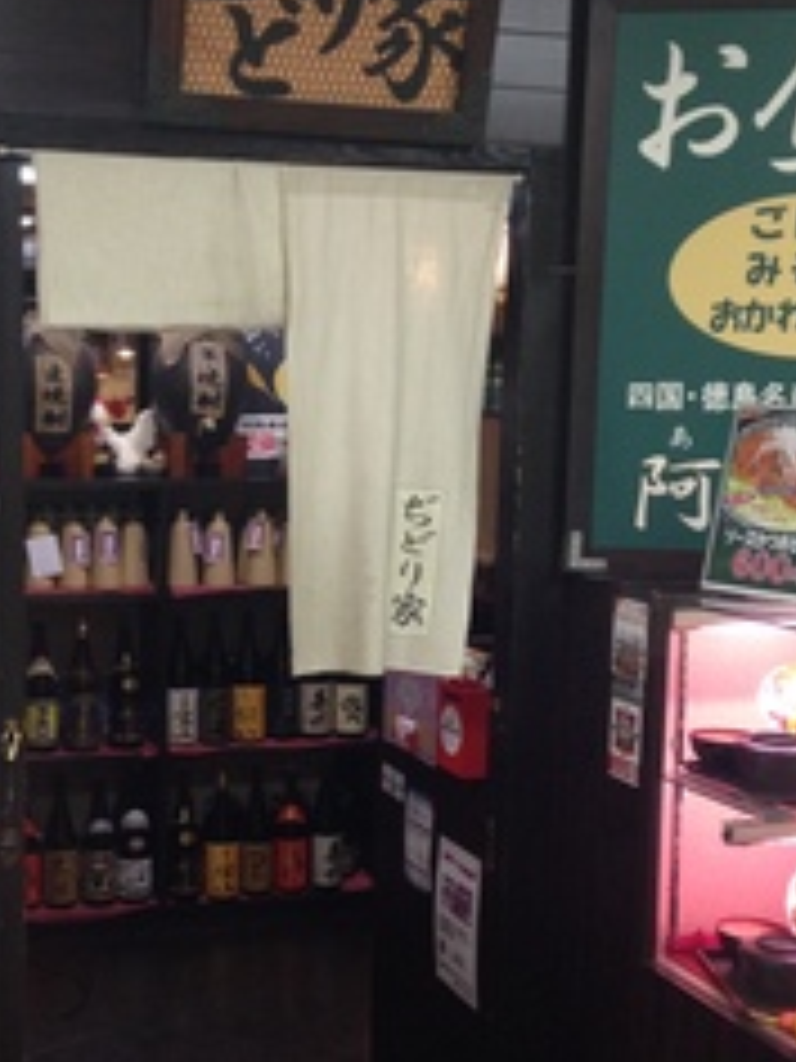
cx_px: 283
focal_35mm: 56
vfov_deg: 34.3
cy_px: 612
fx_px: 1717
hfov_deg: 26.0
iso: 200
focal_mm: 4.12
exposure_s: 1/20
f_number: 2.4
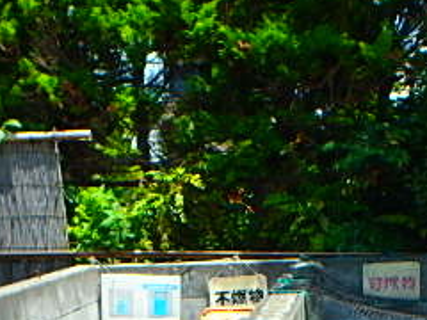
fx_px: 691
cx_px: 240
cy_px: 414
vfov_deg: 23.2
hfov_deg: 34.3
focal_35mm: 56
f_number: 3.5
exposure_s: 1/500
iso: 125
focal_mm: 3.7
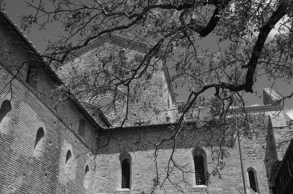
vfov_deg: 31.7
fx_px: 341
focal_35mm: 42
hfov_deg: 46.5
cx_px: 146
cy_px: 97
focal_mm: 28
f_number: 7.1
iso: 200
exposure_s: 1/500
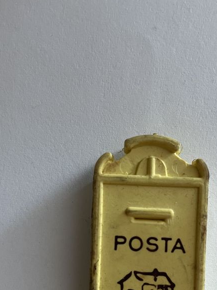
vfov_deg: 41.0
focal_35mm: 45
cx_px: 123
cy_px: 213
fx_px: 376
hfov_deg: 32.1
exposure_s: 1/67
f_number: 1.6
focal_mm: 4.2
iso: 125
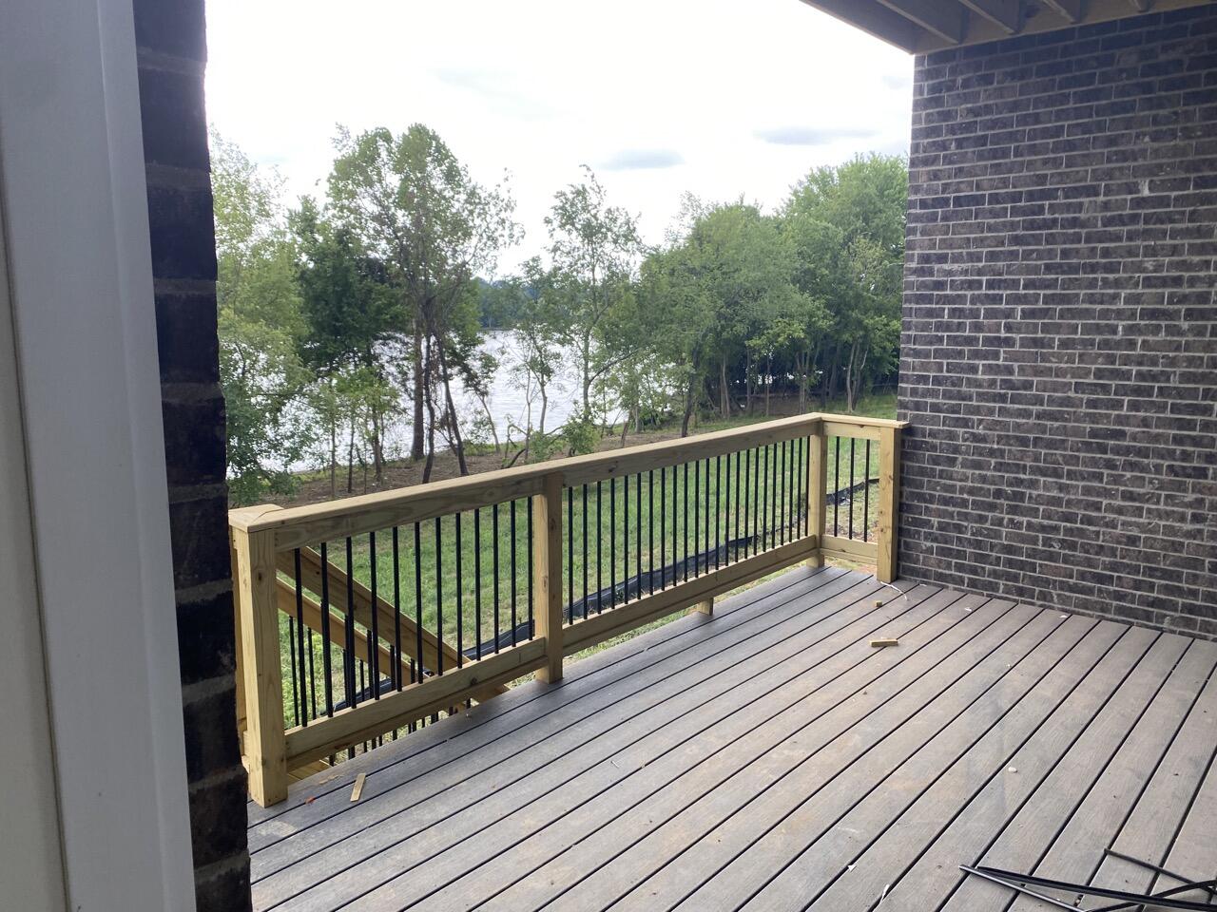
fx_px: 914
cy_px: 456
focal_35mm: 26
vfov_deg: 53.1
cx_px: 608
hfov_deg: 67.3
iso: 32
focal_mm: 4.25
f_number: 1.8
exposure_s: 1/251
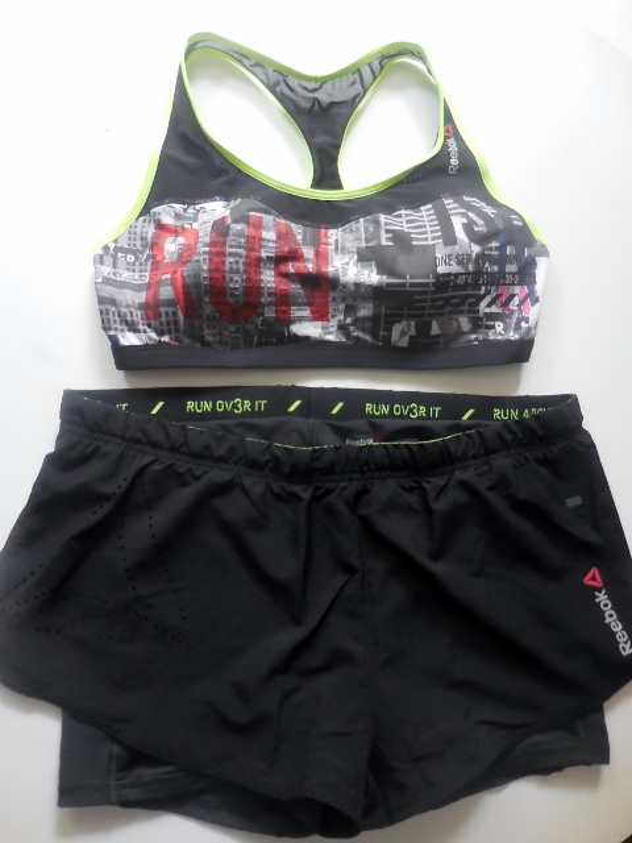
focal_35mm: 25
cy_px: 422
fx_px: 609
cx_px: 316
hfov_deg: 54.9
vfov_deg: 69.4
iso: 400
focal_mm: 4.5
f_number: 3.3
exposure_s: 1/15
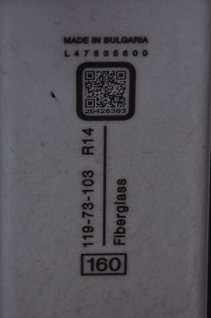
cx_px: 106
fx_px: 1388
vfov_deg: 13.1
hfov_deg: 8.7
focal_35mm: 158
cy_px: 159
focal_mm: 105
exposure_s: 1/125
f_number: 9.5
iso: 3200
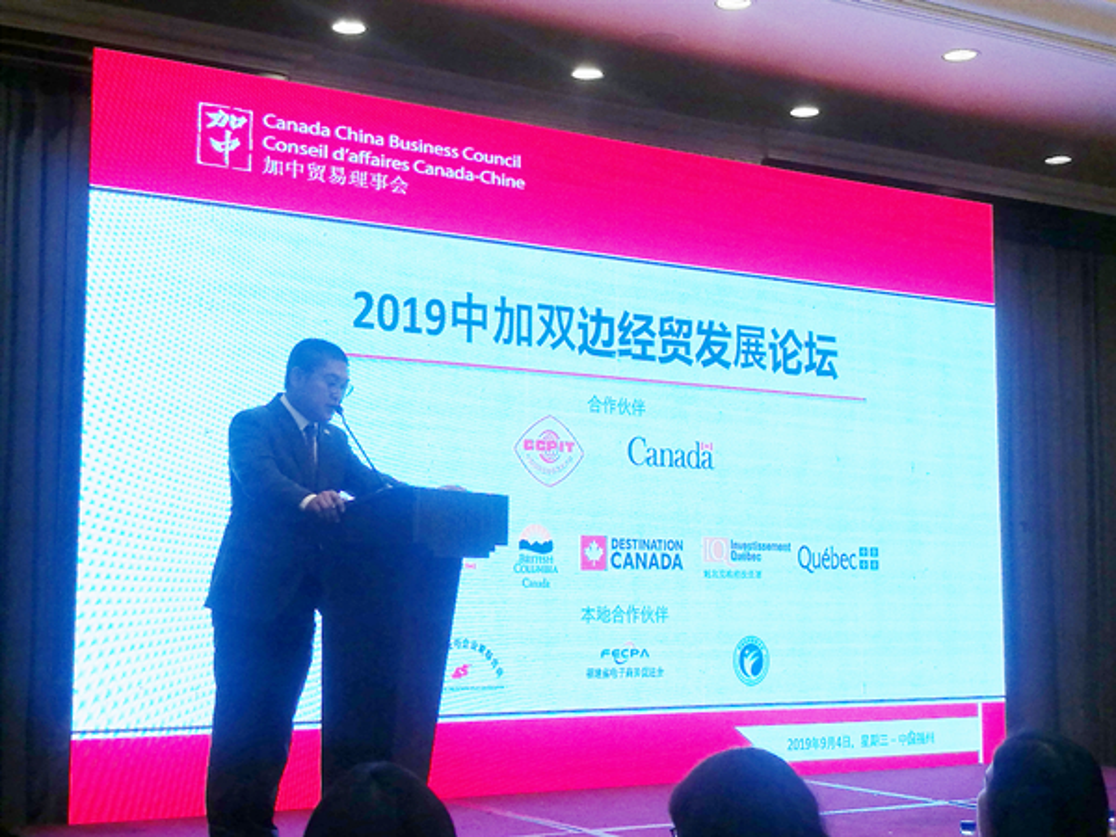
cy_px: 418
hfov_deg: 36.8
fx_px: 1676
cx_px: 558
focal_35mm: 52
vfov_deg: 28.0
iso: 64
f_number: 2.2
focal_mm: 4.5
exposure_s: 1/100
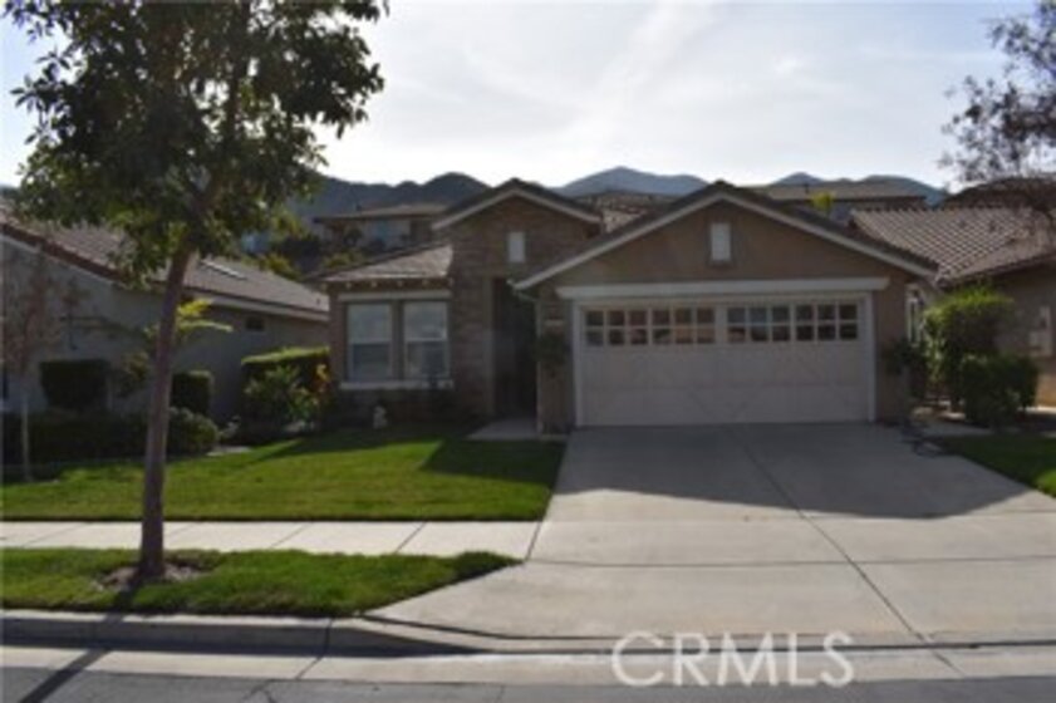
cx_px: 528
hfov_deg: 67.4
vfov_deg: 47.9
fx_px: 792
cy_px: 352
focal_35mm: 27
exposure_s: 1/200
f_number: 13
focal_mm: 18
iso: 100
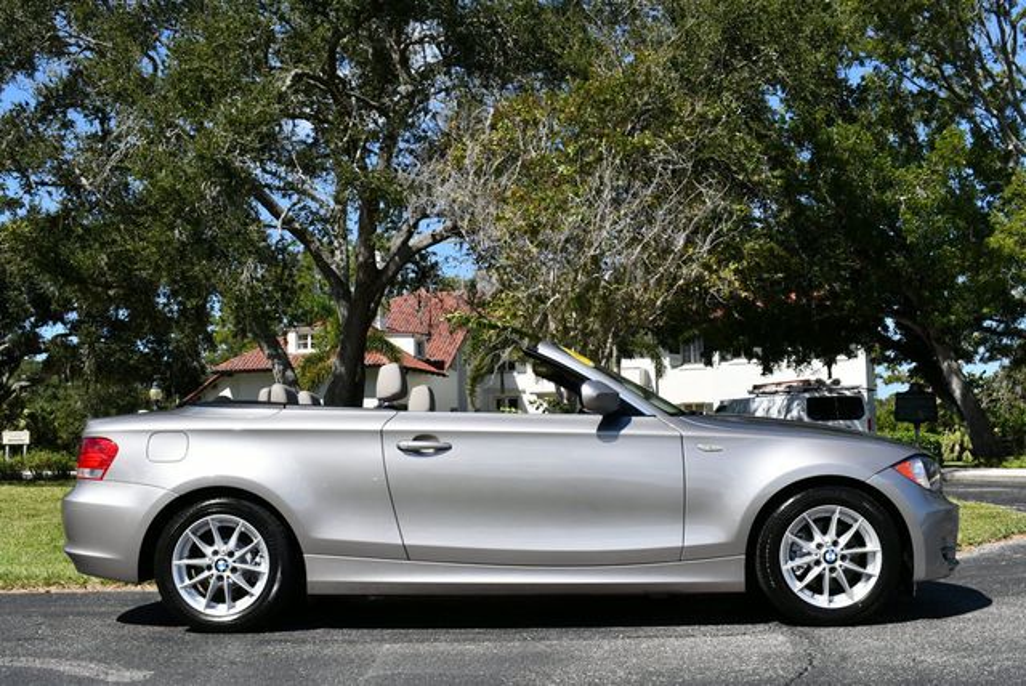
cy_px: 343
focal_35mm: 42
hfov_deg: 46.4
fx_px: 1198
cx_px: 513
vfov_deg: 32.0
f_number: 9
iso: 100
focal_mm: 21
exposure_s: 1/320
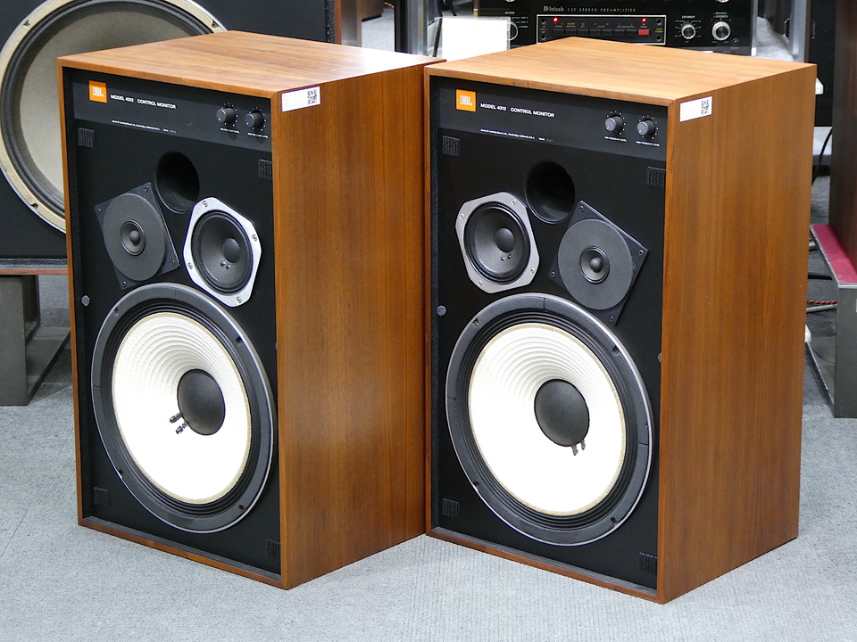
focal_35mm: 90
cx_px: 428
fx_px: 2228
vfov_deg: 16.4
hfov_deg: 21.8
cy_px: 321
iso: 400
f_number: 4.9
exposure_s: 1/4
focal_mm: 16.1
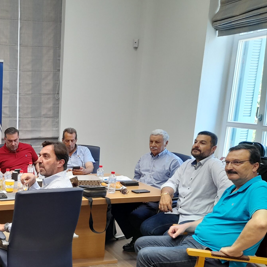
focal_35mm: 42
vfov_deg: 39.6
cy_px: 177
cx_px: 17
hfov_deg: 36.9
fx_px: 367
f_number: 2
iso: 80
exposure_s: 1/50
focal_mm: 4.6
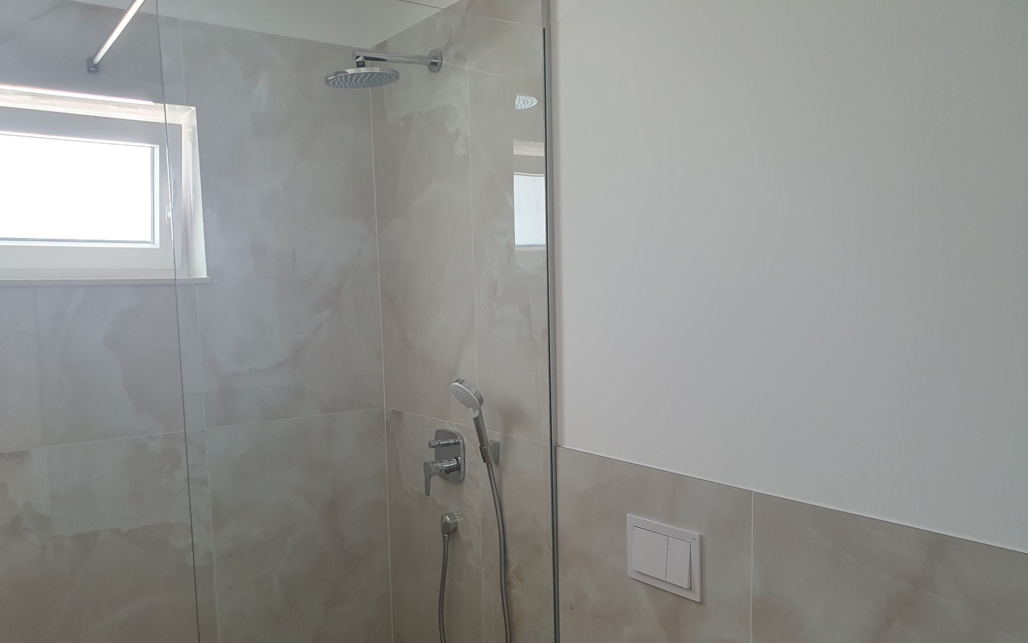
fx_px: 785
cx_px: 521
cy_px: 360
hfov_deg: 66.5
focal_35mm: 28
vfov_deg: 44.5
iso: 200
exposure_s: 1/60
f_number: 2.4
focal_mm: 4.32
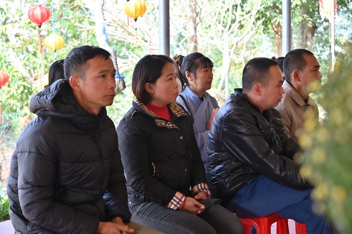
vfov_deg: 18.1
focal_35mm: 75
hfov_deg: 27.0
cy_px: 117
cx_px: 176
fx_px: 733
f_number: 6.3
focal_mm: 75
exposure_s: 1/125
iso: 1000
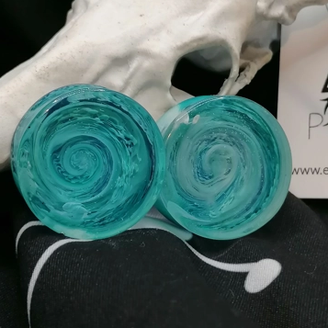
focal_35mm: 88
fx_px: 943
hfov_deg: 19.7
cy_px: 138
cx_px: 164
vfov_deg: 19.7
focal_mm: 4.75
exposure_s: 1/50
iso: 100
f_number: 1.8
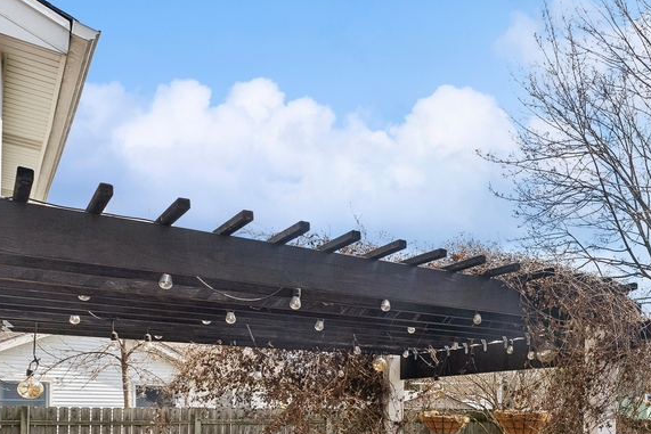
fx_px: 615
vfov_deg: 35.0
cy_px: 441
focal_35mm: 34
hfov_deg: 48.2
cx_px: 619
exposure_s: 1/400
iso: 200
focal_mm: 12
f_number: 9
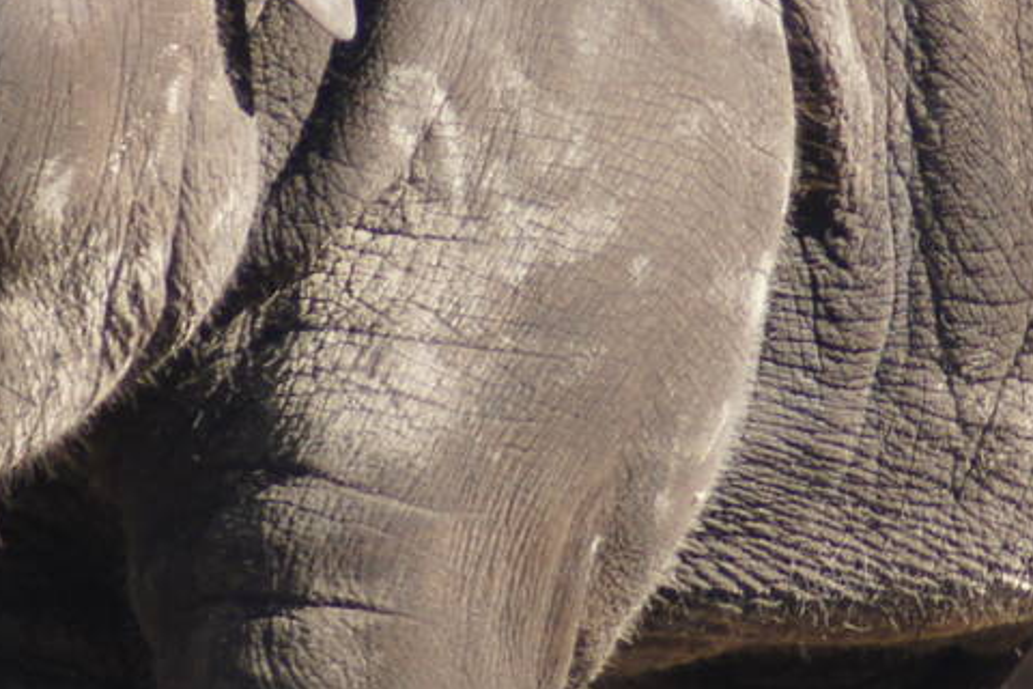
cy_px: 358
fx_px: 43010
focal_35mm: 1499
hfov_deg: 1.4
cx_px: 605
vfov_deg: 0.9
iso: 400
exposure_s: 1/400
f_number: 5.6
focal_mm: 300
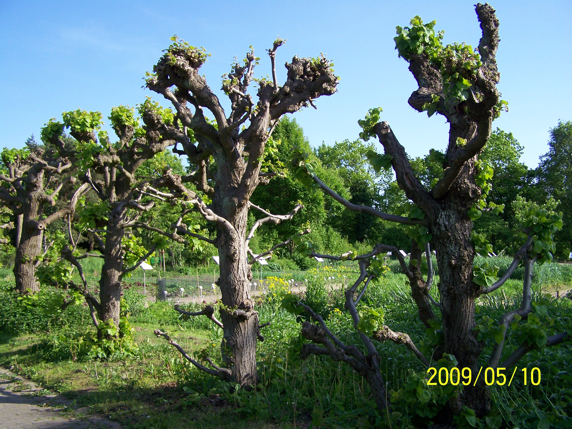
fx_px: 628
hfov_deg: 49.0
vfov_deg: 37.7
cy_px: 214
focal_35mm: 38
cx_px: 286
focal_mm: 6.3
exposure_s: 1/400
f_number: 2.8
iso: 64
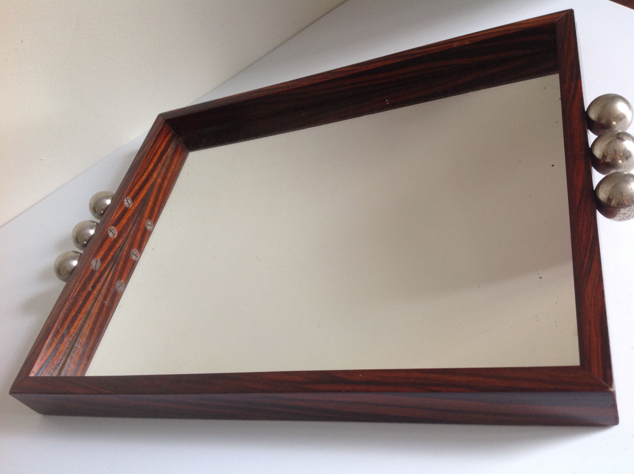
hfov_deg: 52.7
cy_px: 237
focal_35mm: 35
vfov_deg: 40.6
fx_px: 640
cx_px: 317
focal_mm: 4.28
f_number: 2.4
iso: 125
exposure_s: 1/15
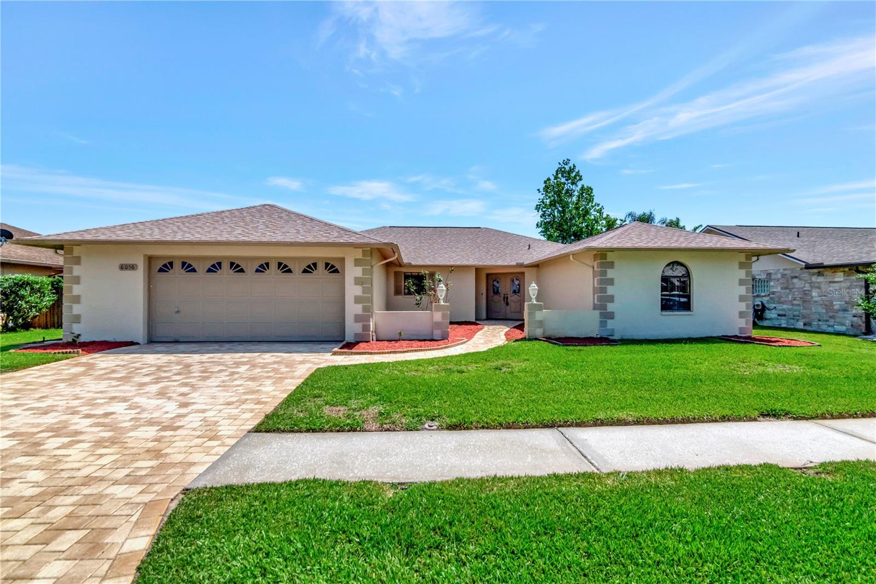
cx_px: 438
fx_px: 401
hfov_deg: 95.0
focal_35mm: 16
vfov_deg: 72.0
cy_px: 292
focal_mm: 11
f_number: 8
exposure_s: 1/3200
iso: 1000
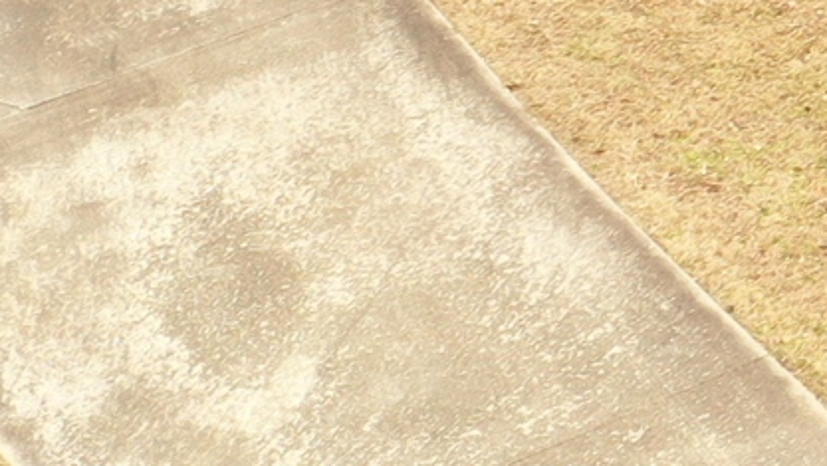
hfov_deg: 8.8
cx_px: 2140
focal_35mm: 216
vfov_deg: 5.5
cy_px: -571
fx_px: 4739
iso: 100
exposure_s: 1/120
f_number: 4
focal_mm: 10.26
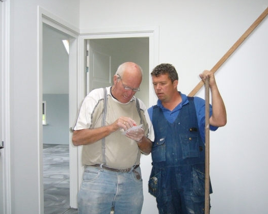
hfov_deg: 46.9
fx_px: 309
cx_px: 140
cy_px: 110
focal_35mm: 39
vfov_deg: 38.2
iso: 160
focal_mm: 5.8
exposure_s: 1/30
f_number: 2.8
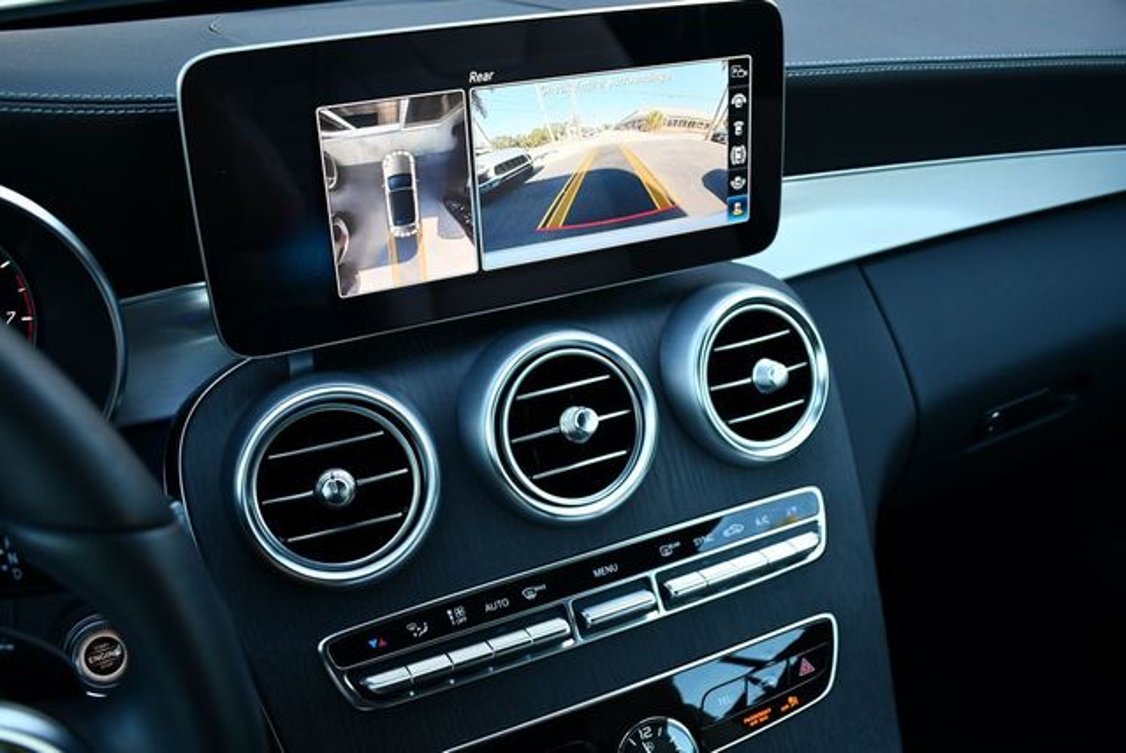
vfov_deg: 36.9
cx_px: 563
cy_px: 376
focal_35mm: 36
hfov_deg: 53.1
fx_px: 1127
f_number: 3.5
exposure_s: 1/250
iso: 720
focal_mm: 18
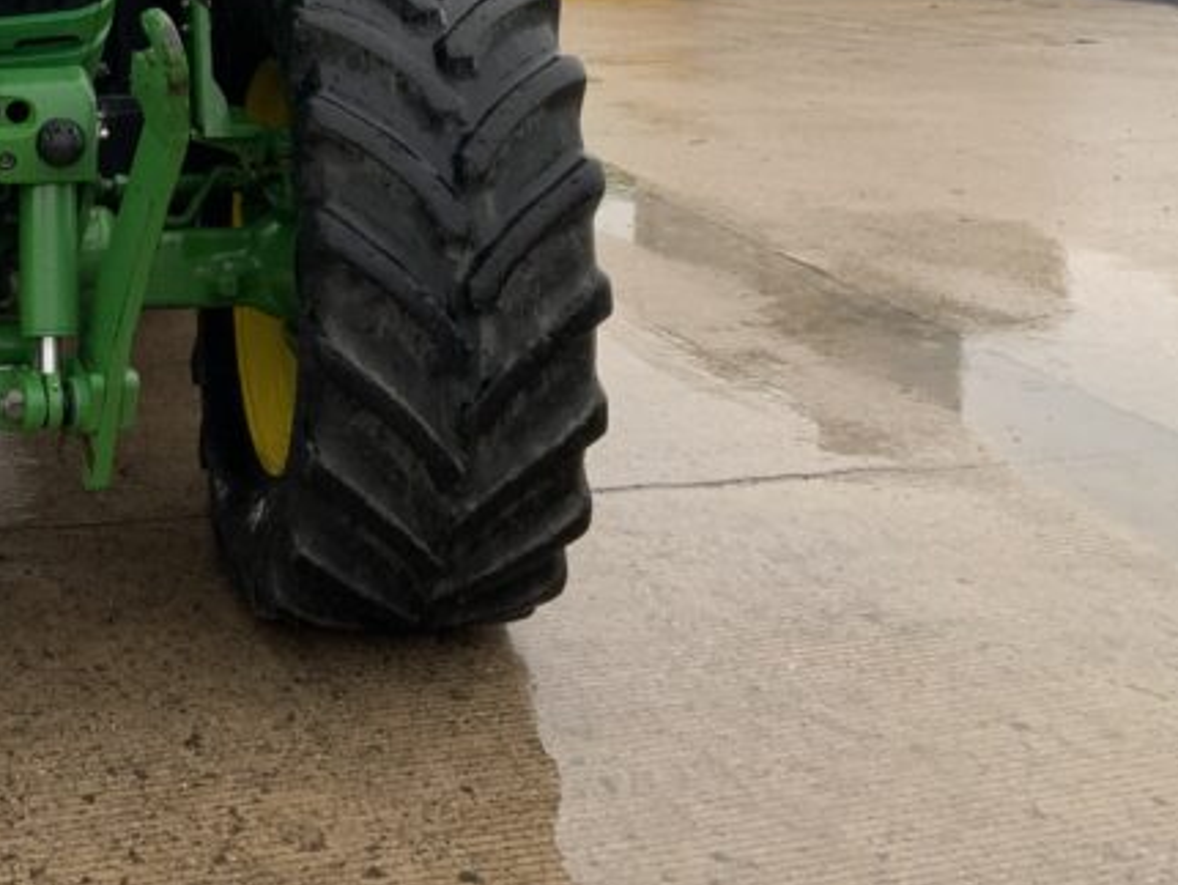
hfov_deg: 26.9
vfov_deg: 20.2
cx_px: 58
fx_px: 2349
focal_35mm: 69
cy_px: -123
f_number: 1.8
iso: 25
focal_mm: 3
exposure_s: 1/122
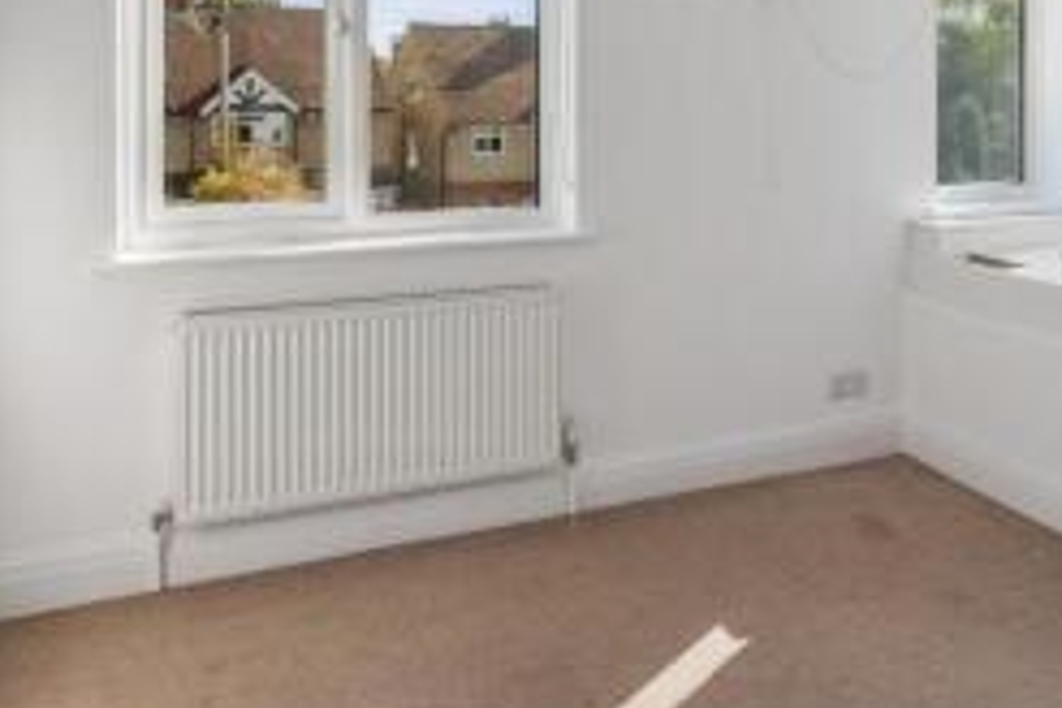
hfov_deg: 60.3
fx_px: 914
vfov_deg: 39.3
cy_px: 71
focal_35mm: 31
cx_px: 531
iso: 320
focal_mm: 16
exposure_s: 1/60
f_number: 5.6
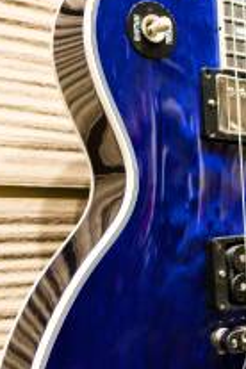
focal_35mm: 58
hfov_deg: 22.9
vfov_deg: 33.8
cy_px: 273
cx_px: 215
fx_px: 594
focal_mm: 20
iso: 1000
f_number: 4
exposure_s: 1/125
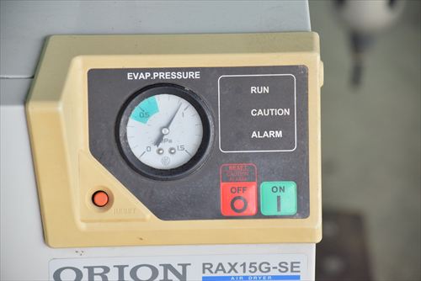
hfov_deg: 14.0
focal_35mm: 147
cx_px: 210
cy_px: 140
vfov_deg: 9.3
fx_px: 1720
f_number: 6.3
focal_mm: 98
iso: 1250
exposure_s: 1/1250
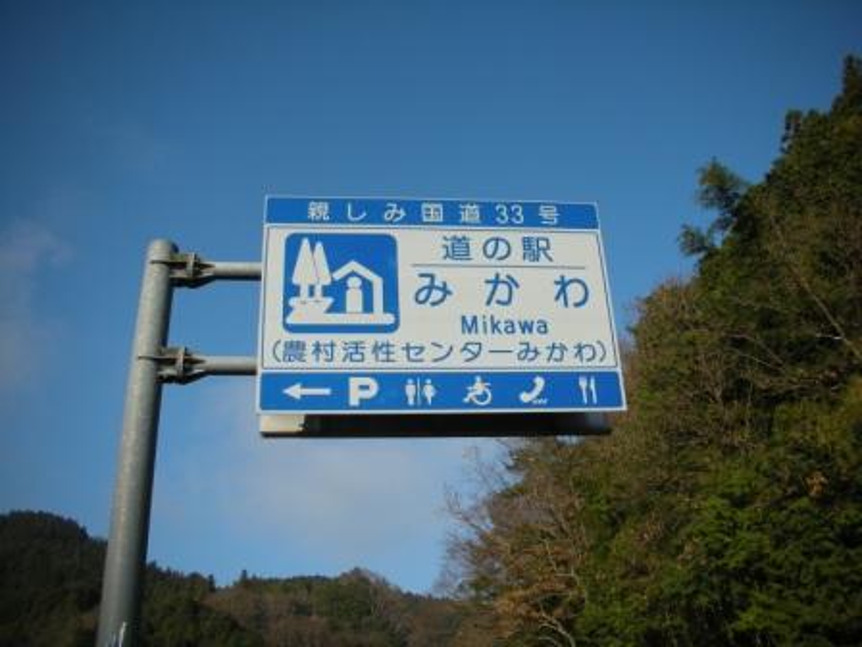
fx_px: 872
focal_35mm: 35
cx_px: 431
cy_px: 324
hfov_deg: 52.6
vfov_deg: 40.7
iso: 57
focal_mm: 5.8
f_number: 7.9
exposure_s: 1/124
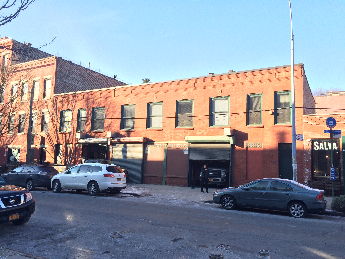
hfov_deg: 61.7
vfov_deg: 48.2
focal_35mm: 29
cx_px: 172
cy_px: 130
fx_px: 289
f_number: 2.2
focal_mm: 4.15
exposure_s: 1/391
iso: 32
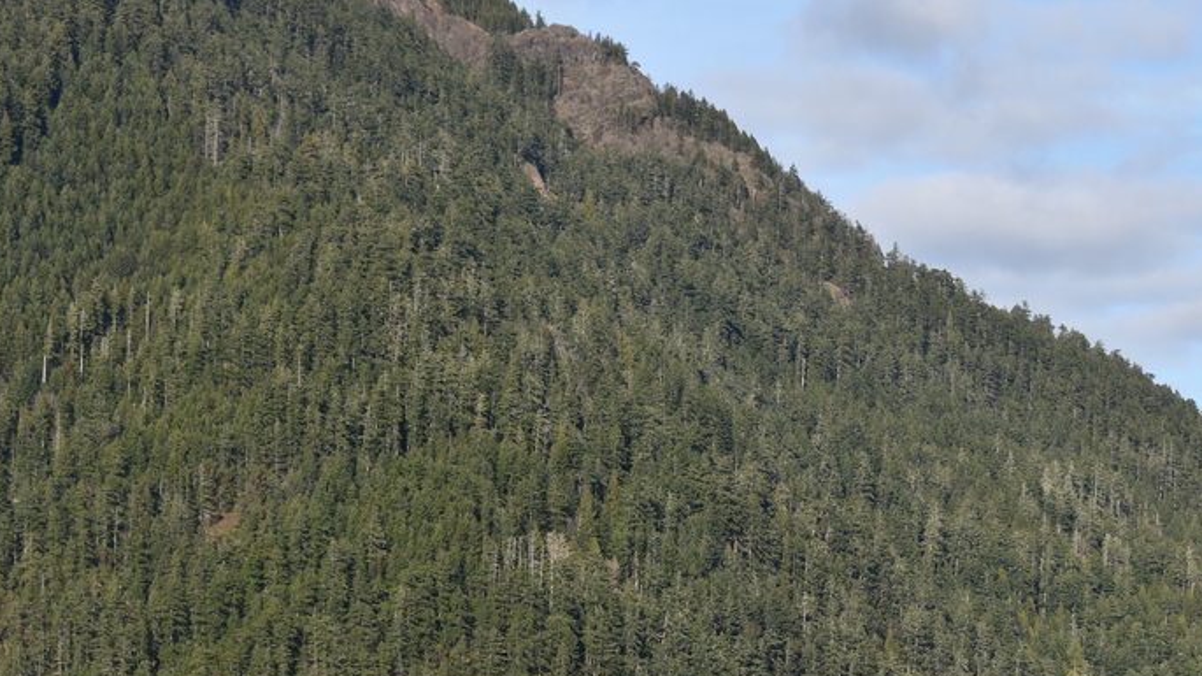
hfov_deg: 15.2
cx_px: 774
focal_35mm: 141
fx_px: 4493
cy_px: 550
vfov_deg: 8.6
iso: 100
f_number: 8
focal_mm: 72
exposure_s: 1/250
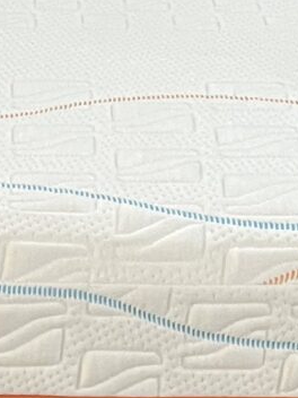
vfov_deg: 10.3
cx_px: -140
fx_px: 2169
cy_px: 431
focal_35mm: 189
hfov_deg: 7.7
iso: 125
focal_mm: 5.1
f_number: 1.6
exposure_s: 1/70
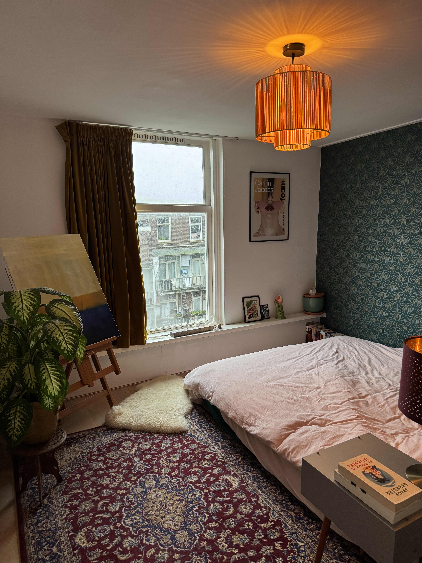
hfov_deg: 56.8
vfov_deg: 71.6
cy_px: 282
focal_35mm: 24
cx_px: 211
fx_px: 390
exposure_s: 1/50
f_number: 1.78
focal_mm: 6.76
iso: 320
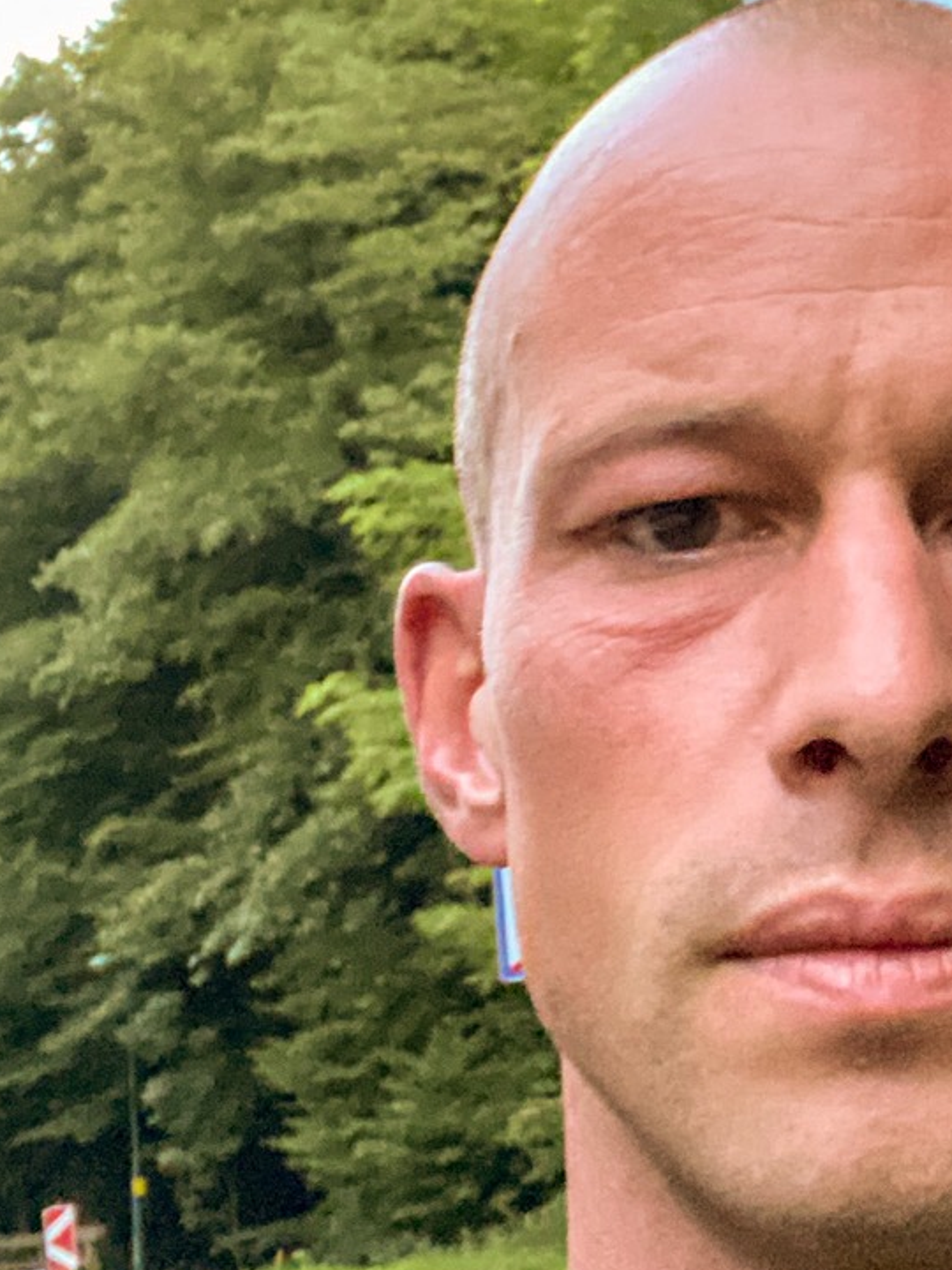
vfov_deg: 24.1
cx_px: 1232
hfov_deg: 17.3
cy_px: 280
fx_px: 2934
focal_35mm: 80
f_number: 2.2
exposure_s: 1/17
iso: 800
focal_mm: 2.71
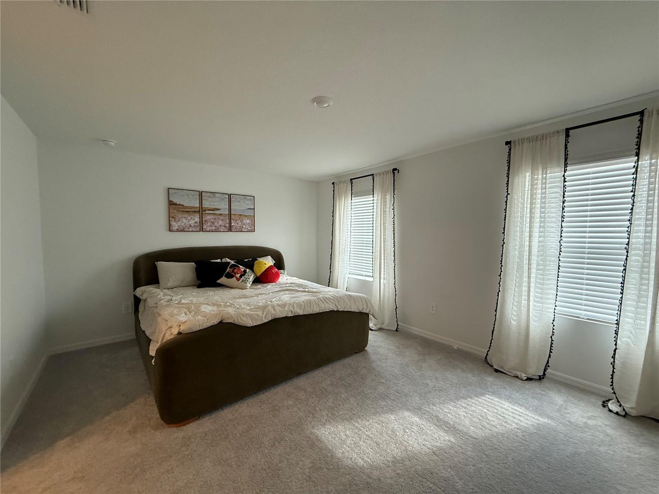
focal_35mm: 14
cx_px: 330
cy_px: 247
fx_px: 267
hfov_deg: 102.1
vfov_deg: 85.7
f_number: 2.2
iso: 320
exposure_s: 1/120
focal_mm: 2.22
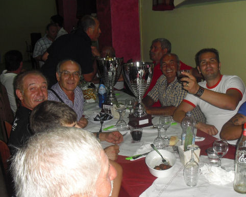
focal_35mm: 43
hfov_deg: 42.9
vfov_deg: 34.9
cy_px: 110
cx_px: 130
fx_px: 313
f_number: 3.1
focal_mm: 6.3
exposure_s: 1/60
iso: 200
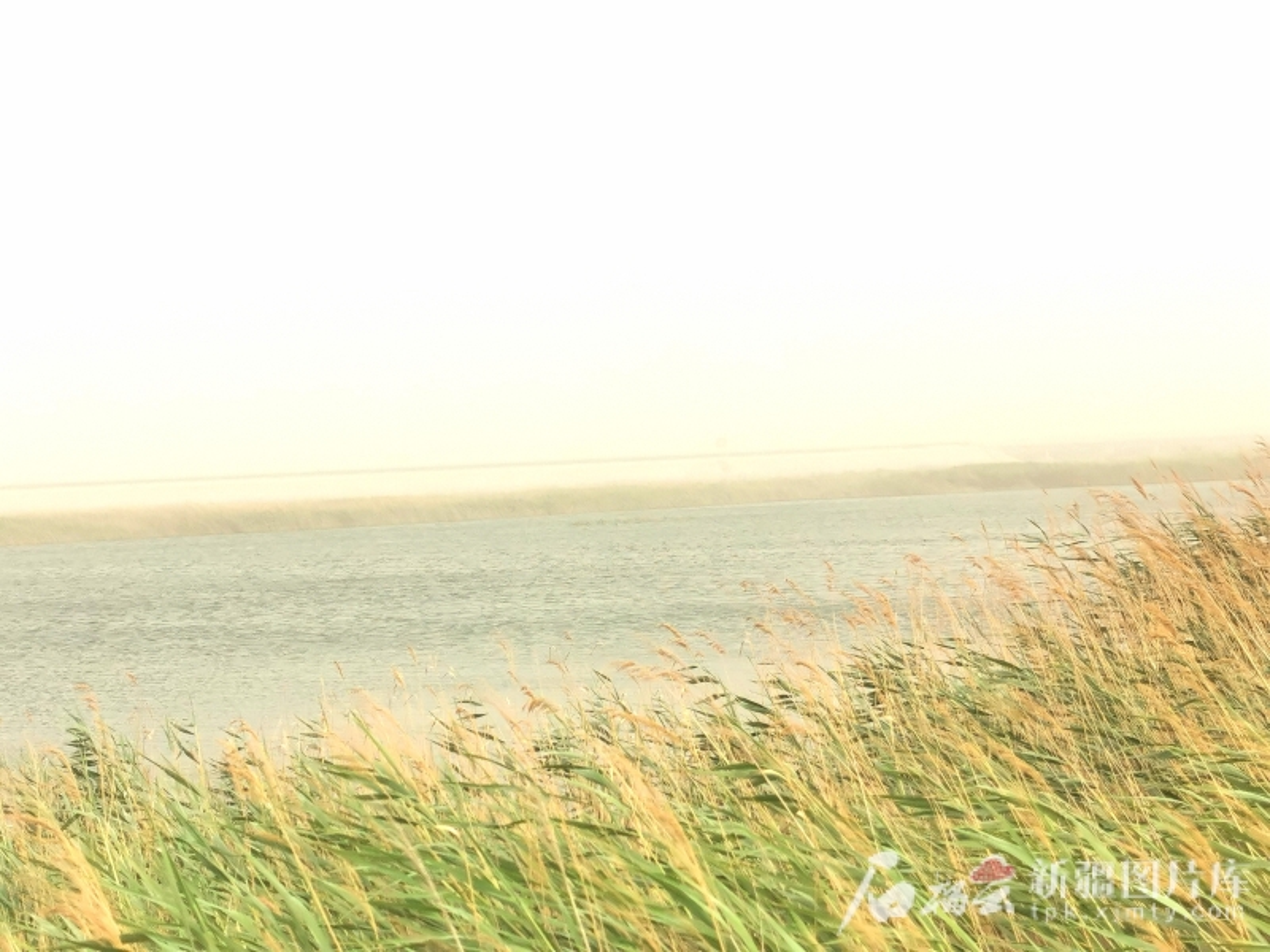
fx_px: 2348
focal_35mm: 64
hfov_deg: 30.3
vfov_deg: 22.9
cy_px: 476
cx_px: 635
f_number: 1.6
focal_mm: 5.56
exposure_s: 1/3906
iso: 50
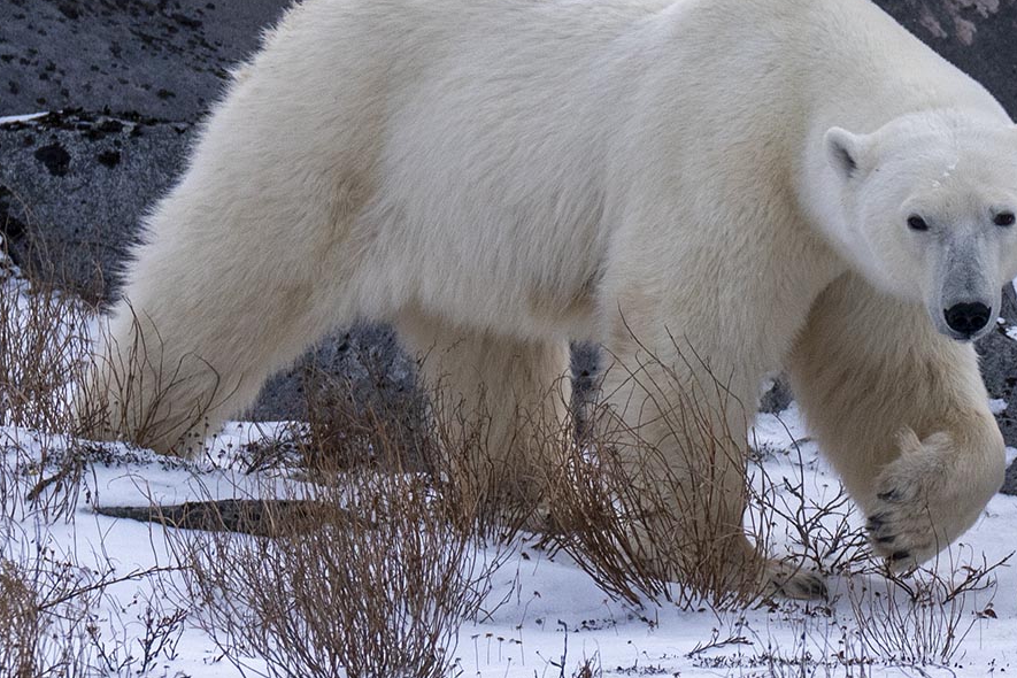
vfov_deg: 3.8
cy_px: 261
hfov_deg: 5.6
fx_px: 10339
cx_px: 635
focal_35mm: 366
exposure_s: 1/2000
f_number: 6.3
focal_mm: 270
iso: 720
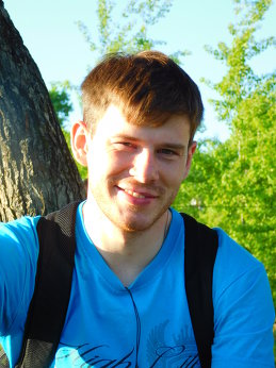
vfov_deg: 14.7
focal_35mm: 134
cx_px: 138
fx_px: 1426
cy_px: 184
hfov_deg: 11.1
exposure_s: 1/160
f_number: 5
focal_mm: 23.7
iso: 125
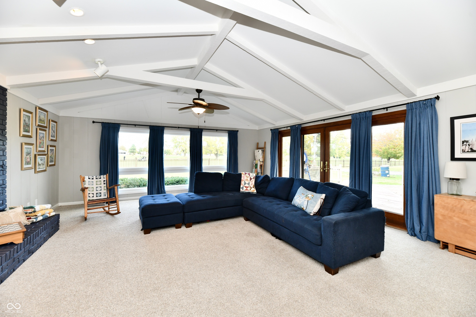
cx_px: 238
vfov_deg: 81.2
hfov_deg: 104.3
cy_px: 158
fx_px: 185
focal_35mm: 14
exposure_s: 1/60
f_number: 6.3
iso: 640
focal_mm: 14
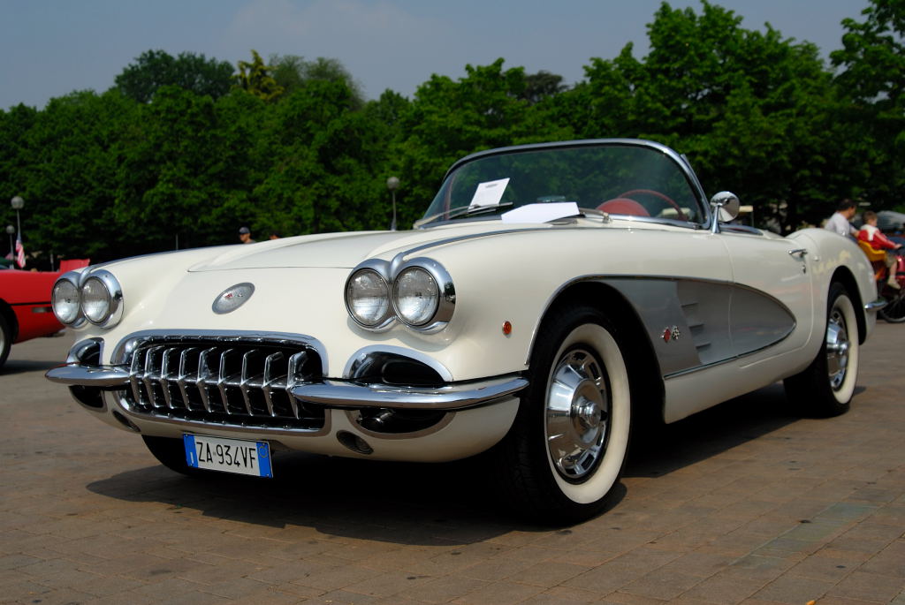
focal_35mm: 42
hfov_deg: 46.4
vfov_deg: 32.0
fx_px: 1057
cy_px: 302
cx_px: 452
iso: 100
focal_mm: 28
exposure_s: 1/1250
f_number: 4.5
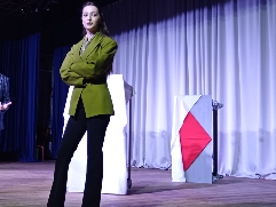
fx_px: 455
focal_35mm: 57
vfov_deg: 25.7
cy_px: 93
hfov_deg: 33.2
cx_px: 72
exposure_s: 1/30
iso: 978
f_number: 1.9
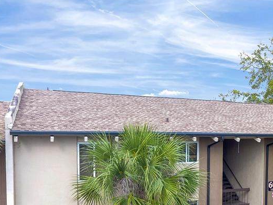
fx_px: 308
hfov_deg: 45.9
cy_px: 180
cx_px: 210
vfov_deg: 35.0
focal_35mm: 39
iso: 132
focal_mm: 3.61
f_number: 2.8
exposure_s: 1/120
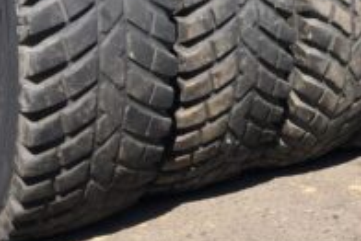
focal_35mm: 64
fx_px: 642
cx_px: 258
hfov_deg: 31.0
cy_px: 3
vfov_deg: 20.6
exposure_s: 1/1056
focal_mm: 3.99
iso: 20
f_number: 1.8
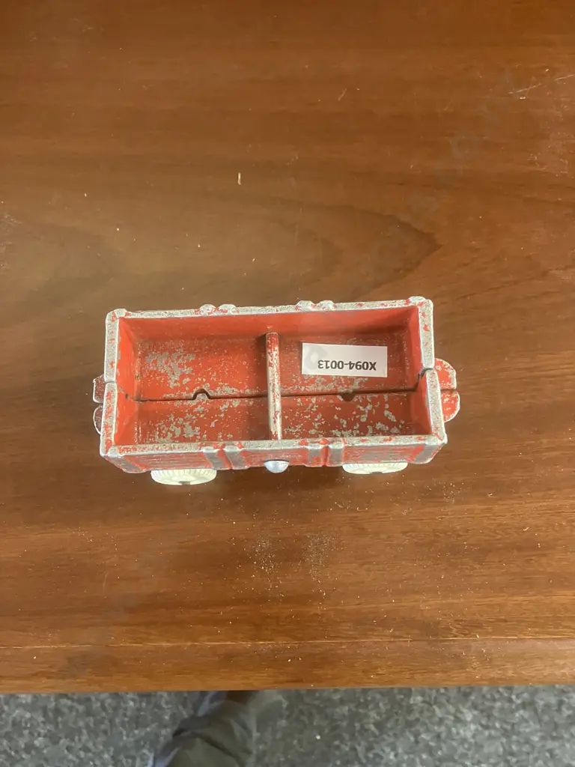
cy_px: 384
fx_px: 620
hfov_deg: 49.7
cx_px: 288
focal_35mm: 28
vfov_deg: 63.4
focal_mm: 3.99
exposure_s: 1/25
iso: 400
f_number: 1.8
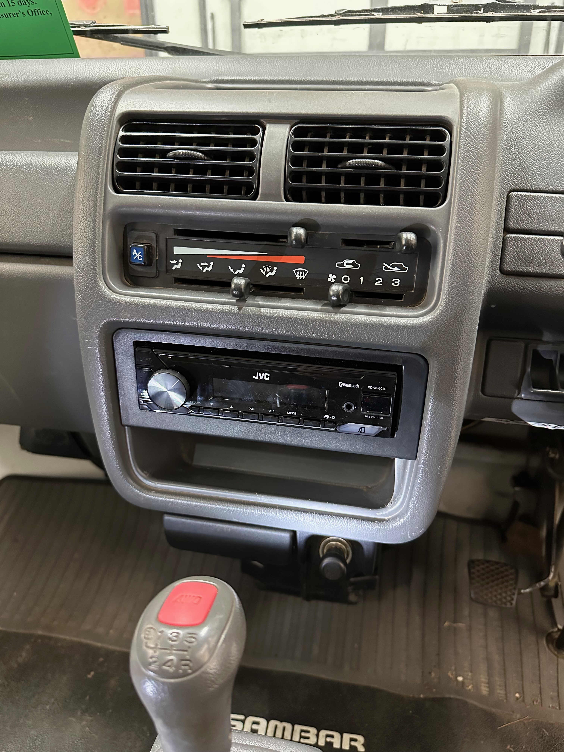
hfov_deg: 56.8
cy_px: 376
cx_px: 282
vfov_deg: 71.6
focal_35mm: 24
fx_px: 521
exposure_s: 1/40
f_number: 1.78
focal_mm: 6.86
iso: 800
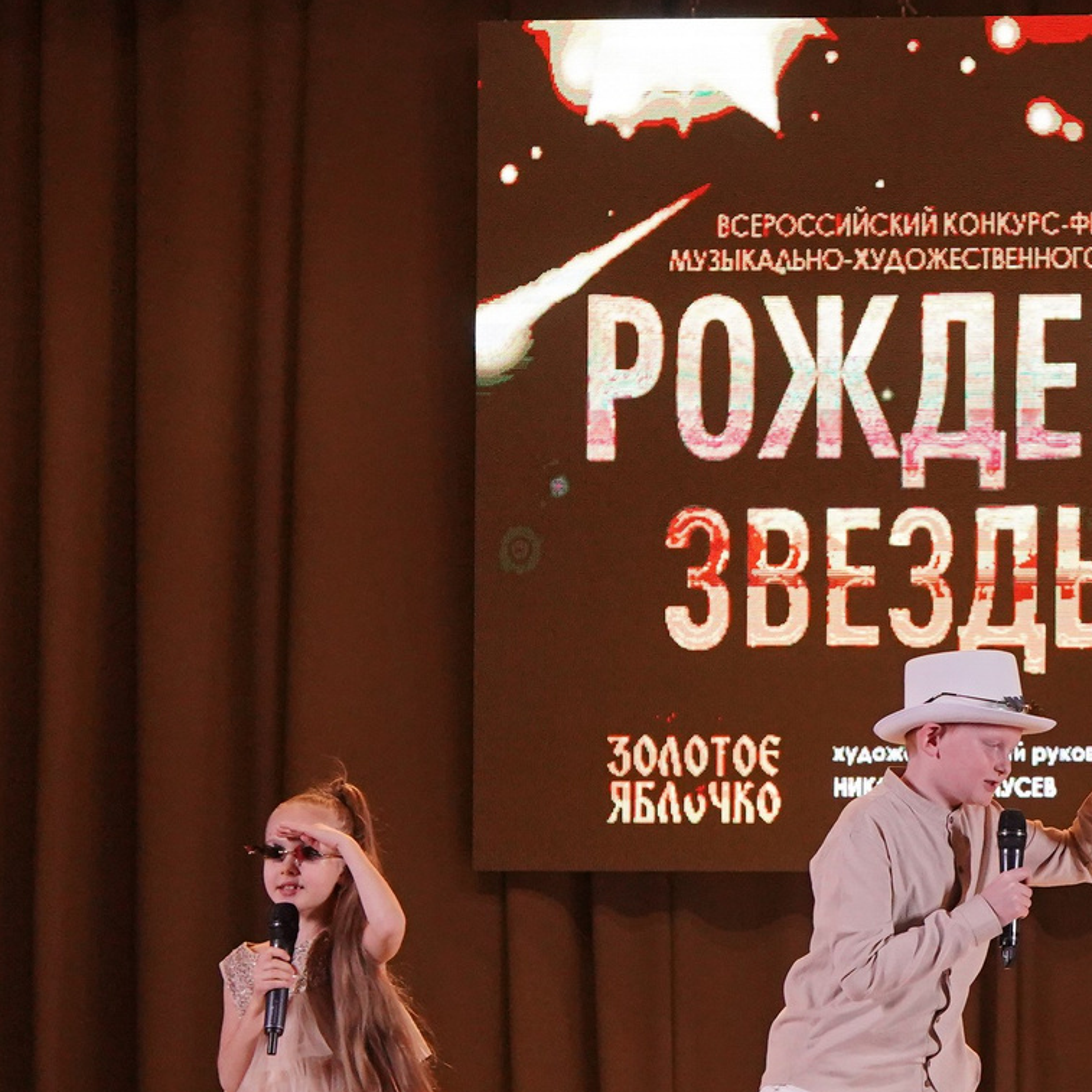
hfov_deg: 11.0
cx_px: 889
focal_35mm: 158
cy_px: 822
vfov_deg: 11.0
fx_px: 5639
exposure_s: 1/500
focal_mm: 55
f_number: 4.5
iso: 3200
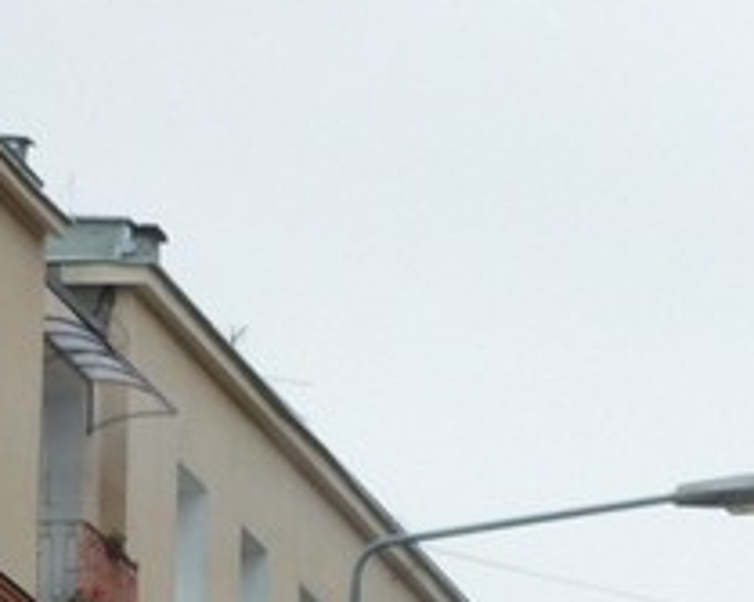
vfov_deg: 4.5
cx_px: 722
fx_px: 7517
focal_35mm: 337
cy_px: 1163
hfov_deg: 5.7
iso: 125
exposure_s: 1/200
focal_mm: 14.3
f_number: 4.6
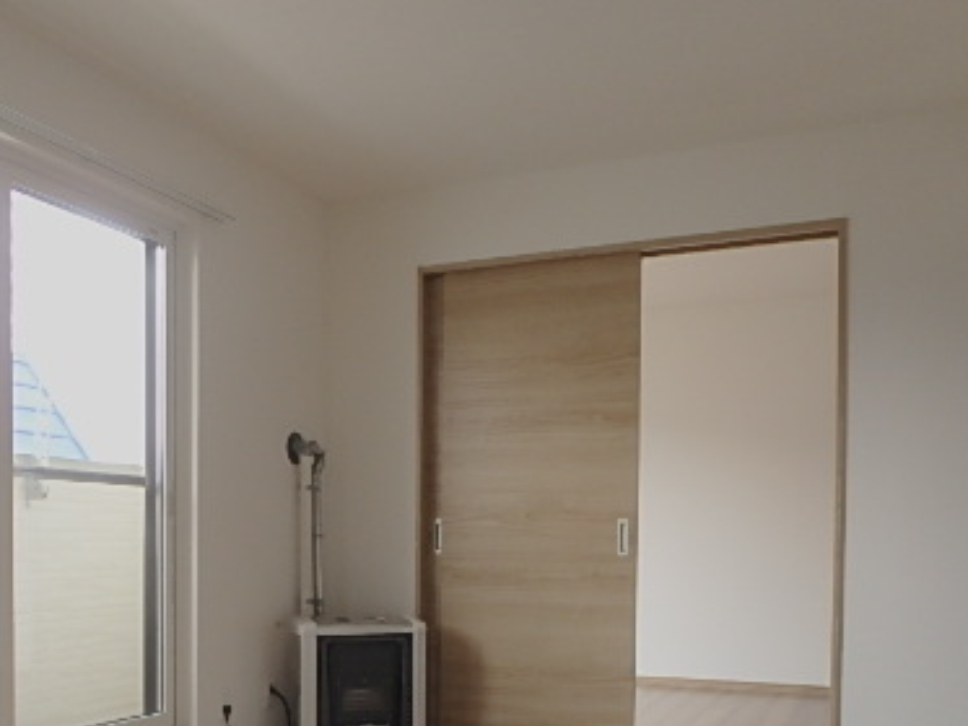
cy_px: 604
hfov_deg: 51.1
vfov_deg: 37.9
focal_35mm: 36
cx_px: 405
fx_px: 1007
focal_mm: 3.7
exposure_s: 1/30
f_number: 3.5
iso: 250
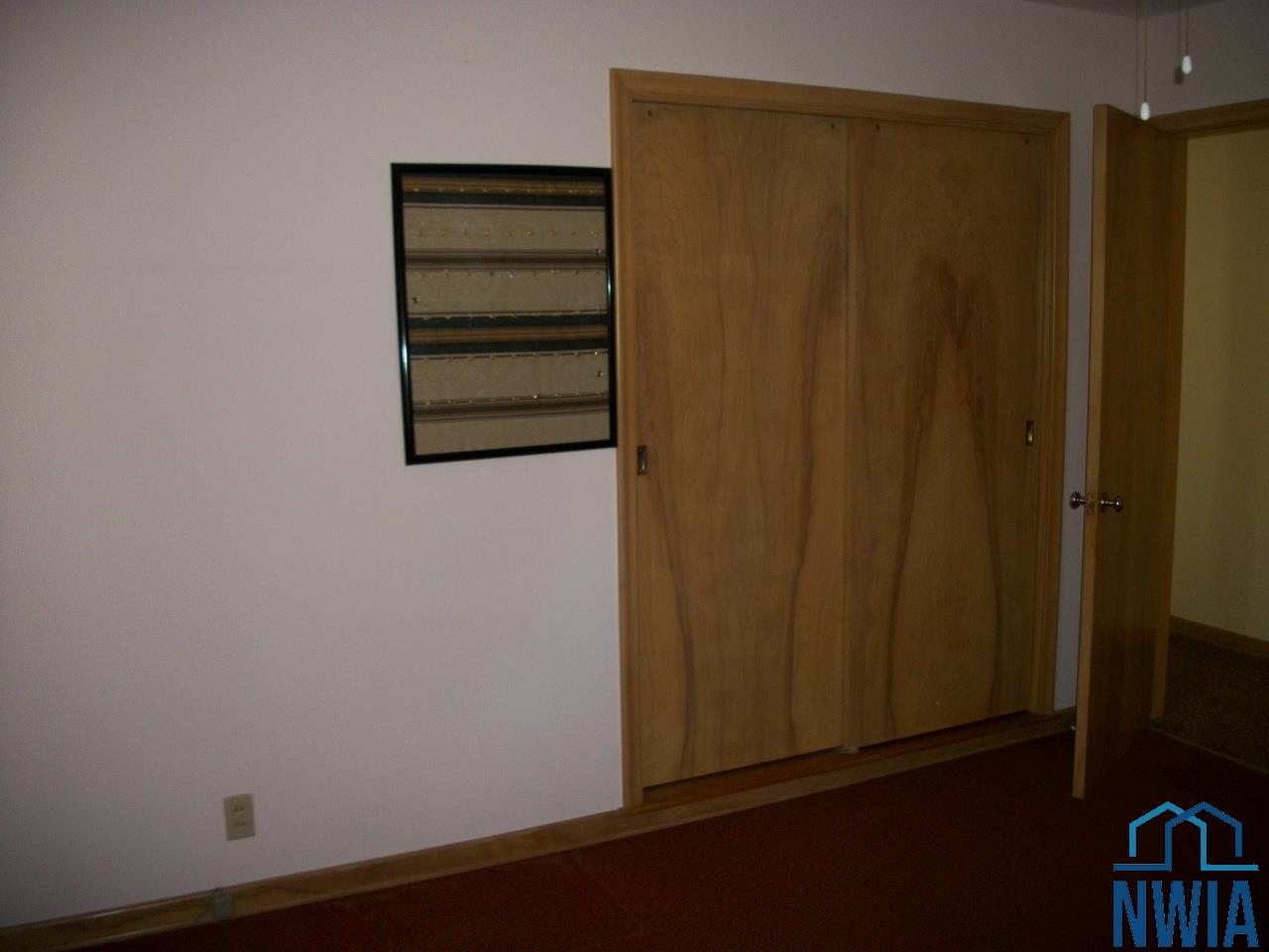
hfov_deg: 56.8
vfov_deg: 44.2
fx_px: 1173
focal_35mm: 32
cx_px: 634
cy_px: 476
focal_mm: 5.7
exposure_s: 1/30
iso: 160
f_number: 2.9
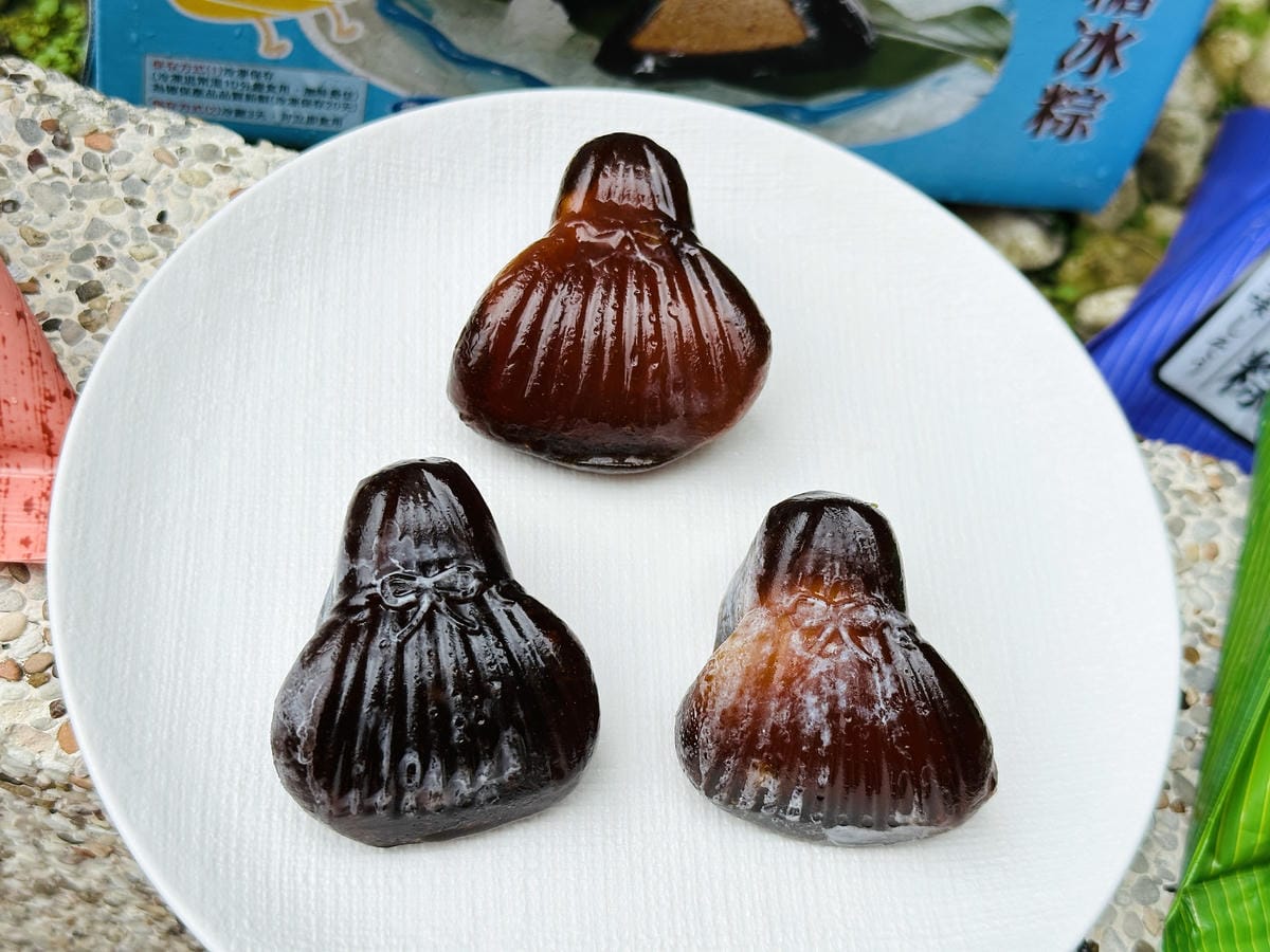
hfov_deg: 39.7
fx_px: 1761
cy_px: 476
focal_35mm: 48
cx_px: 635
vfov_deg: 30.3
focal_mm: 6.86
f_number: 1.78
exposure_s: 1/1953
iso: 64
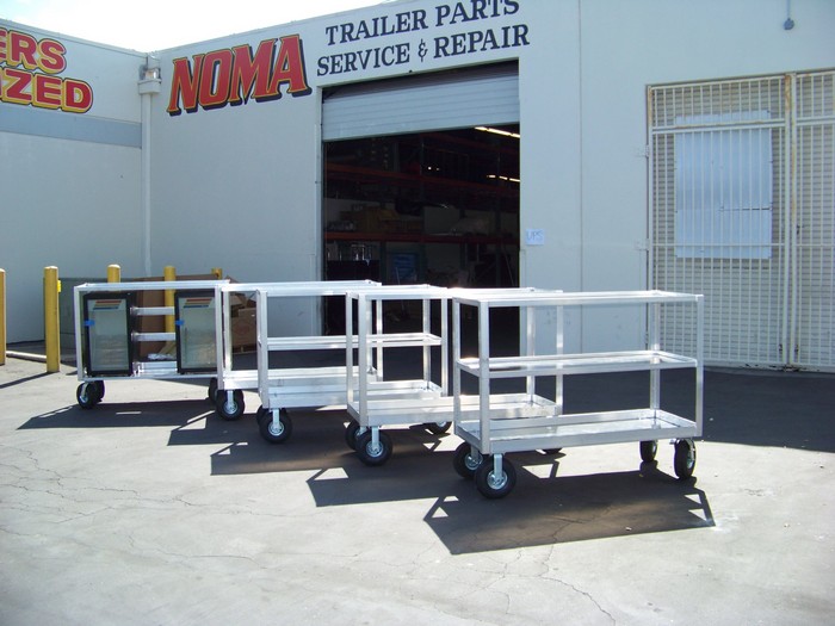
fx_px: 868
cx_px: 418
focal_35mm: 36
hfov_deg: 51.4
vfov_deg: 39.7
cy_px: 313
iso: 72
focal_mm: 5.85
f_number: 2.8
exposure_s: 1/640
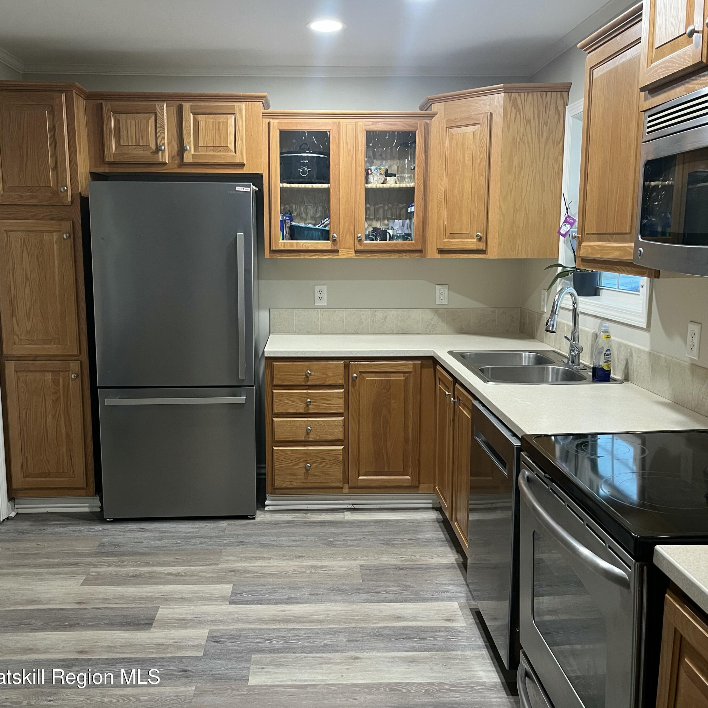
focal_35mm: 31
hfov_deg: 52.5
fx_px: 717
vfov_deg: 52.5
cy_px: 351
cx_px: 323
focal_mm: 5.1
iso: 250
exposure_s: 1/60
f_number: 1.6
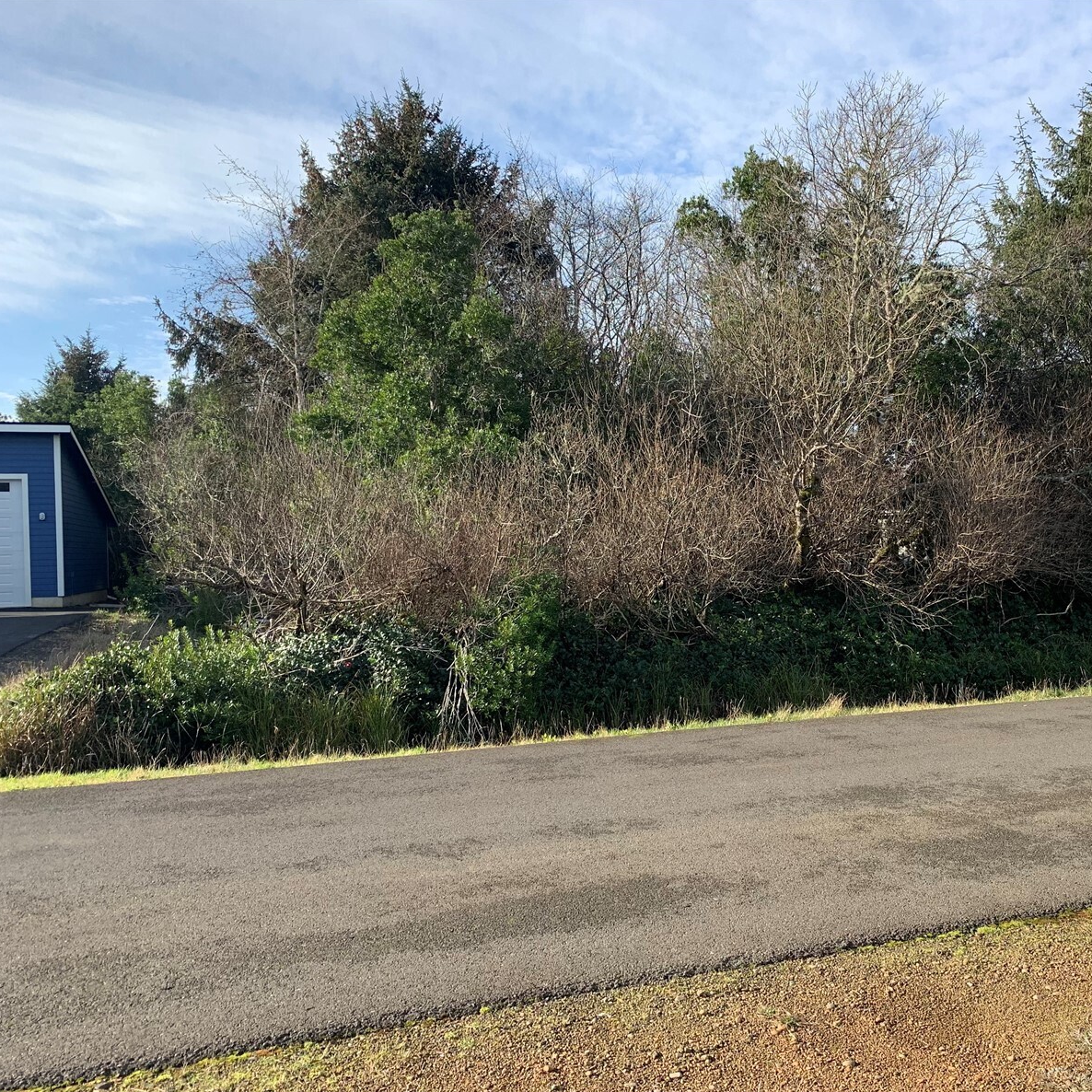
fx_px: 1106
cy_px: 549
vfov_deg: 52.5
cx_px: 716
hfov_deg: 51.7
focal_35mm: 31
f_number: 1.8
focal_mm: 4.25
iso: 25
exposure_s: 1/1149
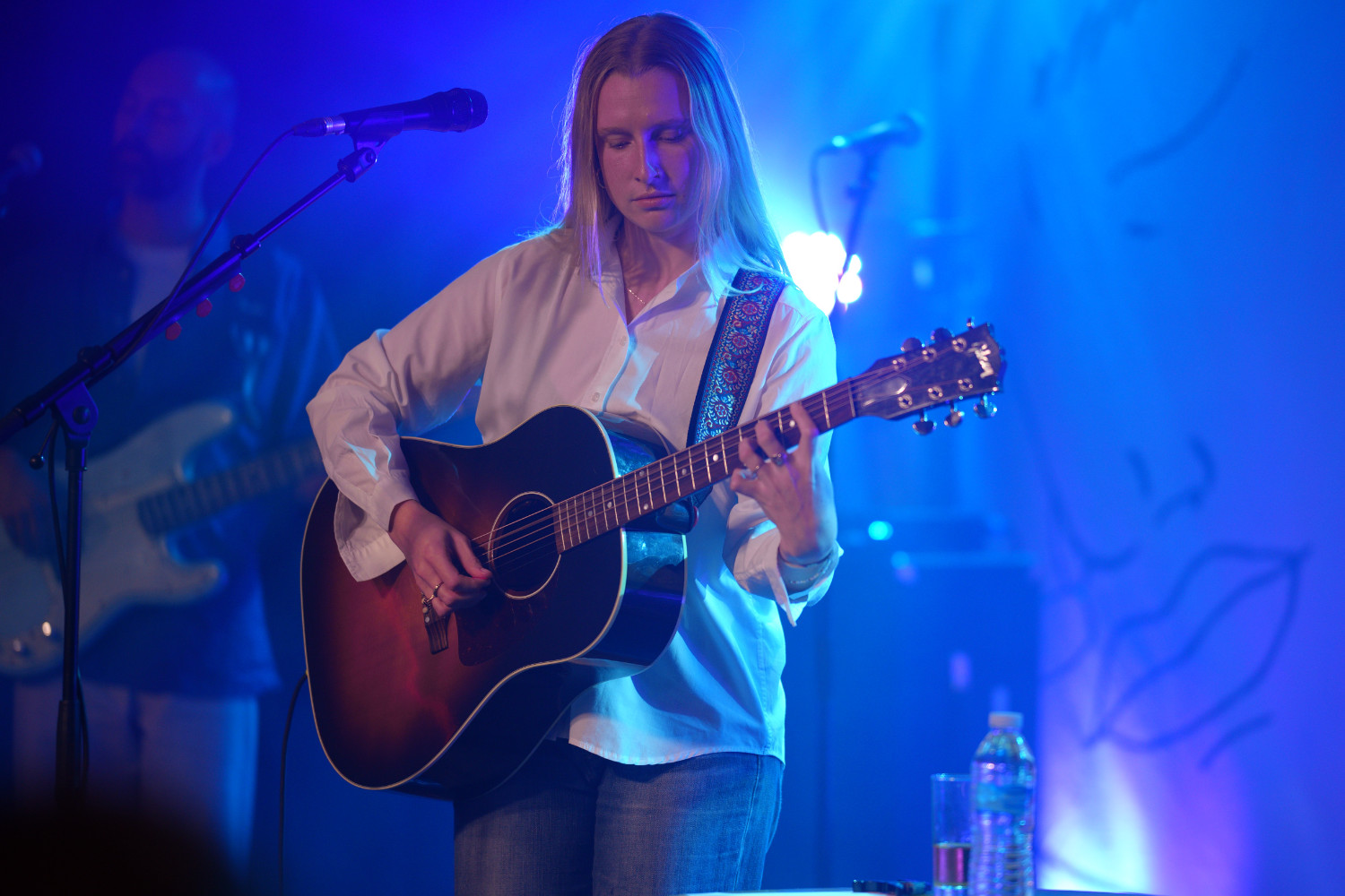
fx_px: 4203
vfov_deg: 12.2
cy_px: 448
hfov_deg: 18.2
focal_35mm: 112
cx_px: 672
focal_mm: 75
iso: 160
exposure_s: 1/100
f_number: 1.2
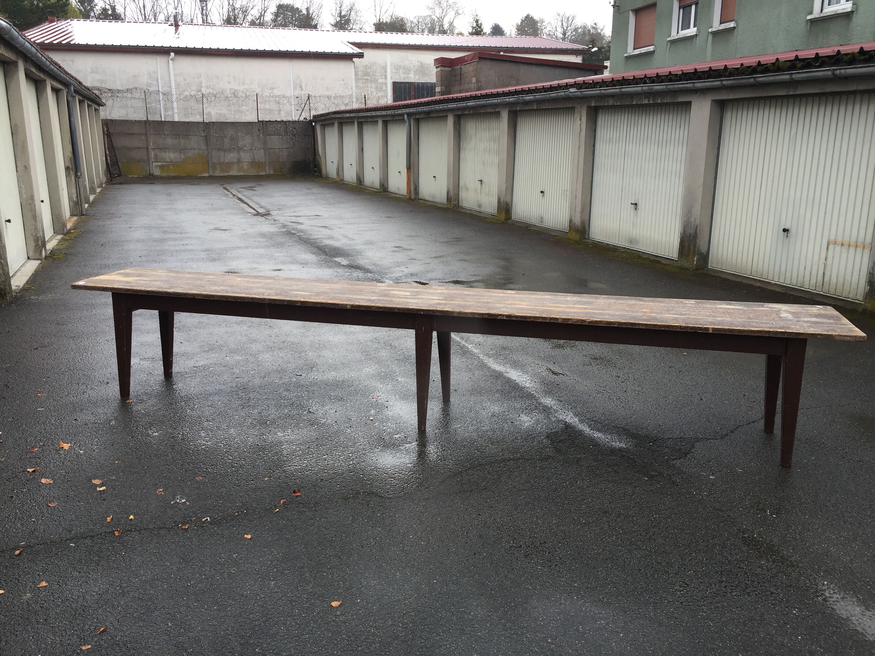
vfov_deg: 48.2
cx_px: 438
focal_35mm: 29
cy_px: 328
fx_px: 733
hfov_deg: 61.7
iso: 32
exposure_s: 1/147
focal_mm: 4.15
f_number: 2.2
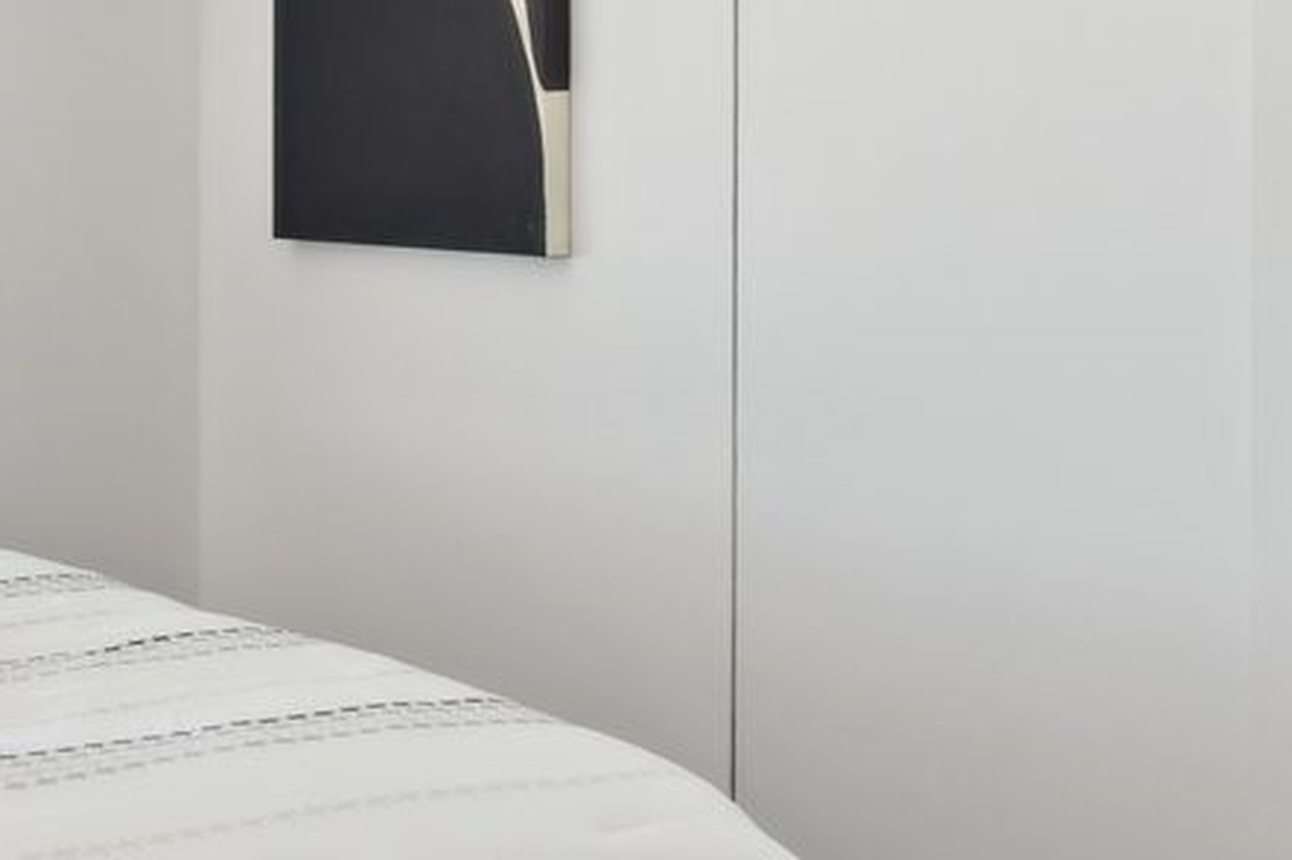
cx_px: -12
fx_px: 2655
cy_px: -42
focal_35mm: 74
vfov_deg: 17.9
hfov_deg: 25.9
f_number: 5.6
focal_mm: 16
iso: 100
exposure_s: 1/20
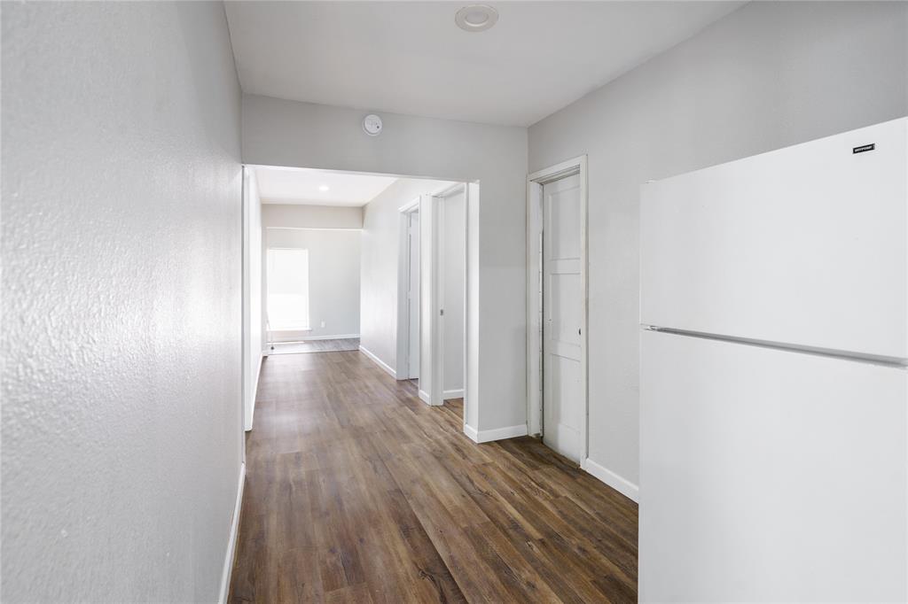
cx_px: 454
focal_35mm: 16
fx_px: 403
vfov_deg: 73.7
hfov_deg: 96.8
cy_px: 302
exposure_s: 1.3
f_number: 7.1
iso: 160
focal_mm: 16
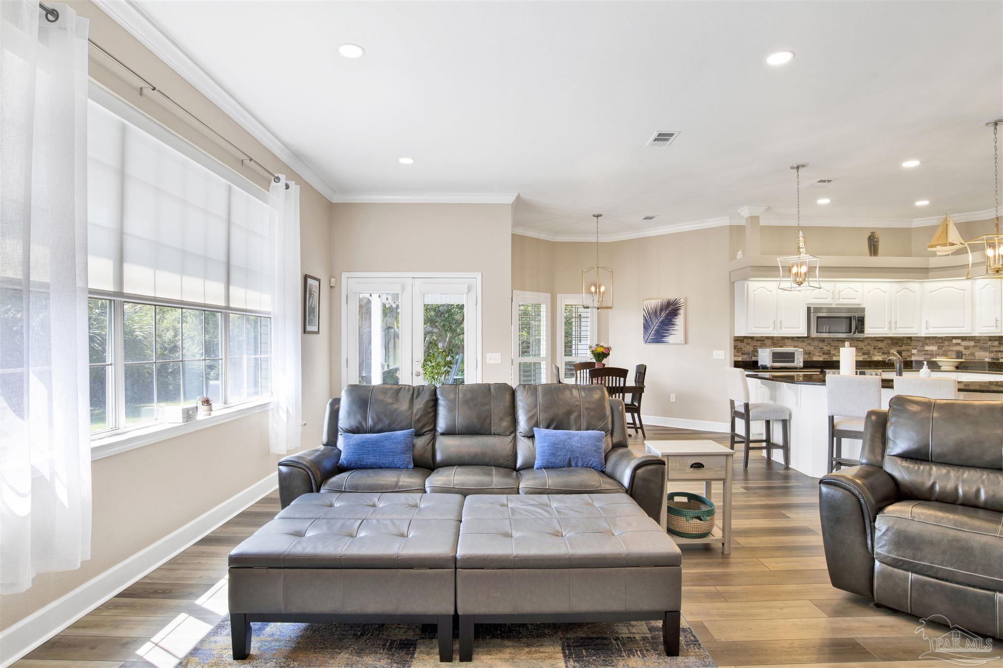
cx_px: 502
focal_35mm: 18
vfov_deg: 67.4
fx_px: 501
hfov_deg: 90.0
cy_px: 334
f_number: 11
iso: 200
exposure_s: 1/6
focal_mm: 18
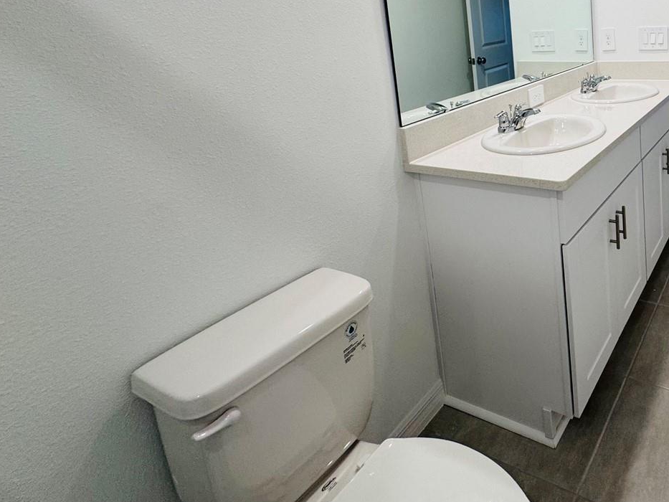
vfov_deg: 52.8
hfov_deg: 63.1
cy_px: 94
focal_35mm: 24
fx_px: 464
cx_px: 566
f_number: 2.2
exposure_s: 1/120
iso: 100
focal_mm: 2.22
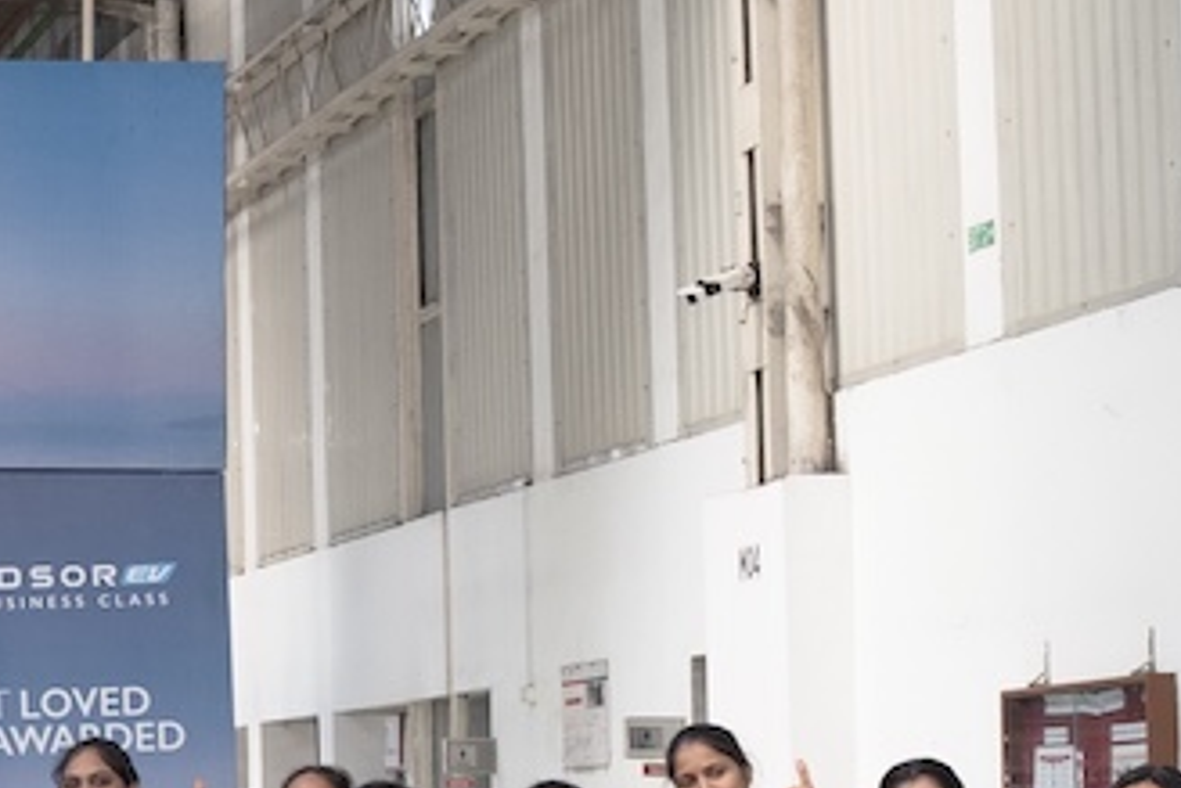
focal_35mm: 128
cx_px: -850
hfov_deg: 14.4
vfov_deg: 10.7
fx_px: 4201
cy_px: 443
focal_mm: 35
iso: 1000
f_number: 5.6
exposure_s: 1/125
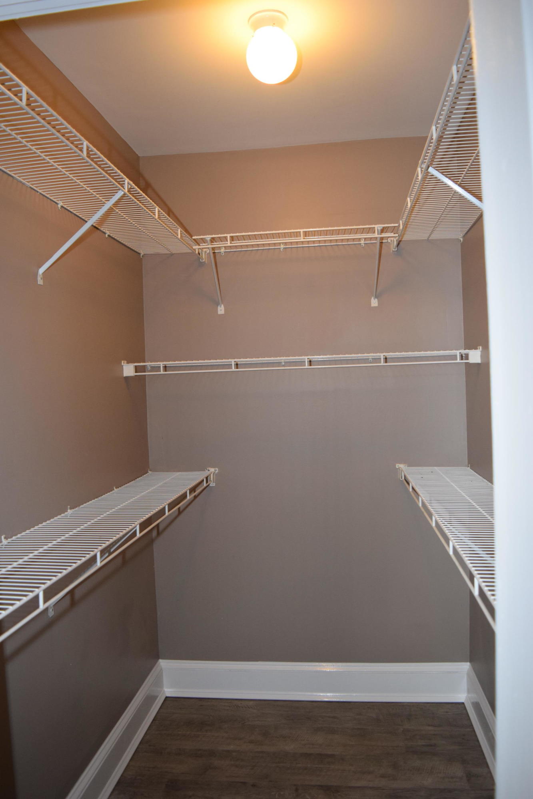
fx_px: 600
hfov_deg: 47.9
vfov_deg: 67.4
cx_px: 266
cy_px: 400
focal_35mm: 27
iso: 1100
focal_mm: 18
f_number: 3.5
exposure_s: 1/60
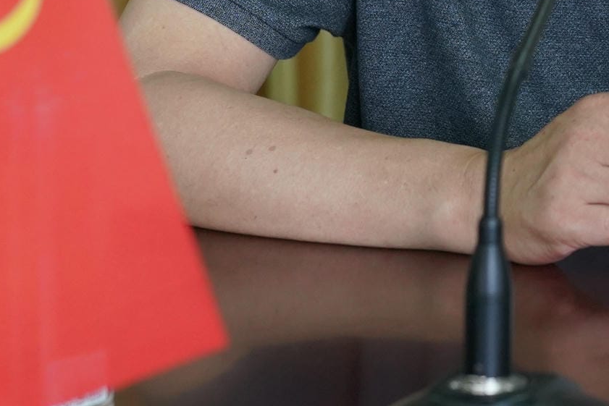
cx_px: 807
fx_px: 4179
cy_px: -245
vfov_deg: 5.5
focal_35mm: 247
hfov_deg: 8.2
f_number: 4
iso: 1250
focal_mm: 55
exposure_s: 1/160
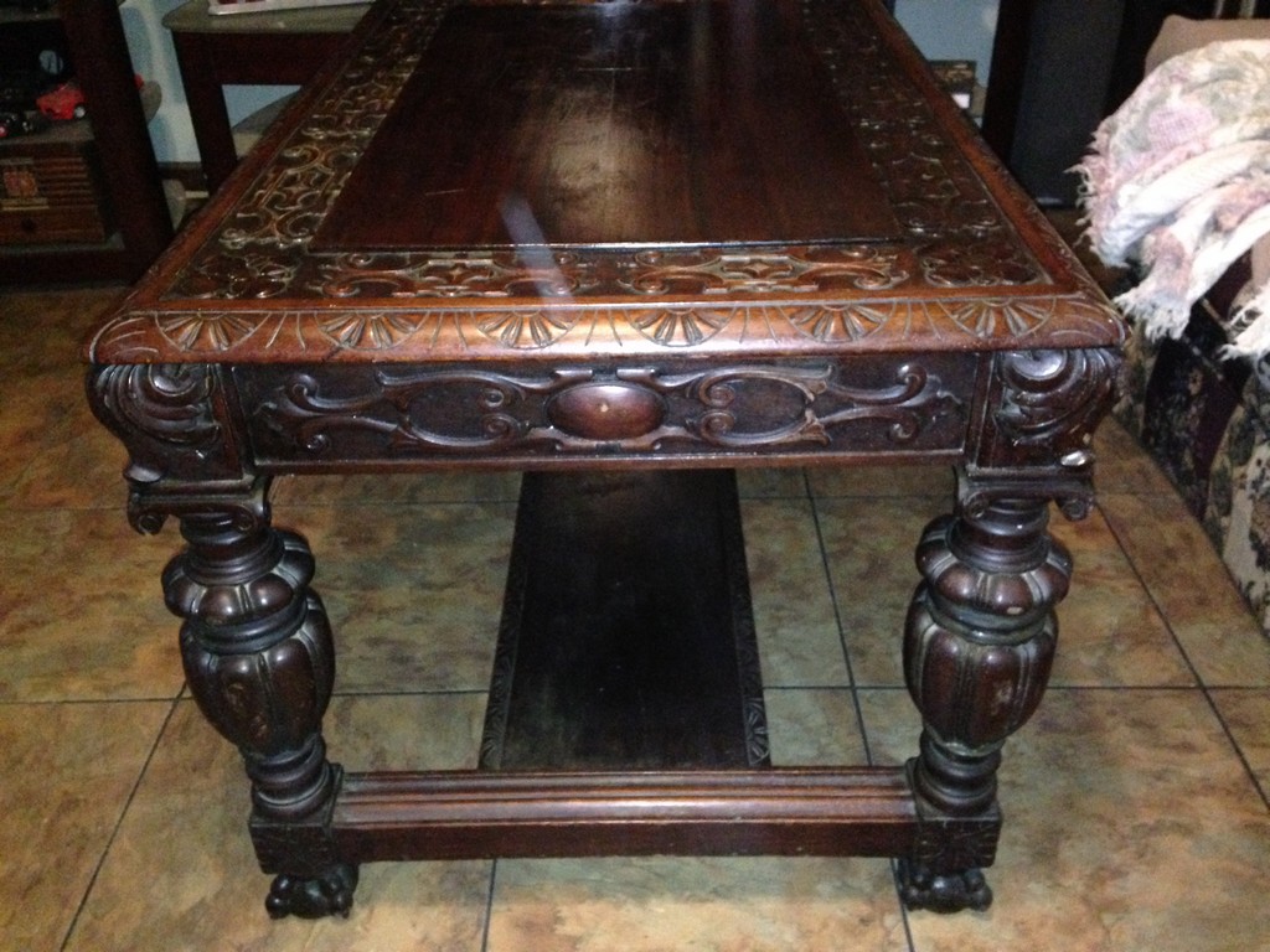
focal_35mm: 33
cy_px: 476
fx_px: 1211
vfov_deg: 42.9
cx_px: 635
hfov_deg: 55.4
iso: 800
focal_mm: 4.12
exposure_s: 1/16
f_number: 2.4
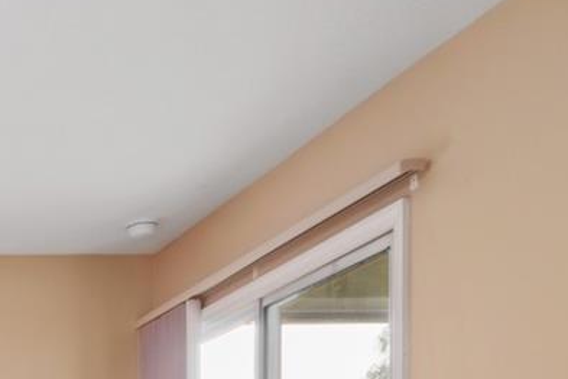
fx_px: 962
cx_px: -325
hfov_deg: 24.2
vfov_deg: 18.8
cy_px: 618
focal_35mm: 61
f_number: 9
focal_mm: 10
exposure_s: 1/1.25
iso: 250
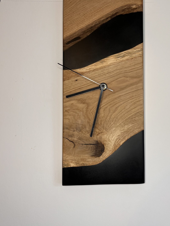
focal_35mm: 36
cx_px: 117
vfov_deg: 51.1
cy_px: 94
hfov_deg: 39.1
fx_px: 236
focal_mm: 5.1
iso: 80
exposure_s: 1/100
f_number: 1.6
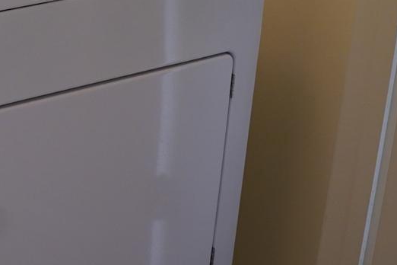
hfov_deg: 17.6
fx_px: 1125
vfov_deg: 13.4
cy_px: 55
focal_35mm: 102
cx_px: -233
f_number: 4
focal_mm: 26
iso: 1600
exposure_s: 1/160
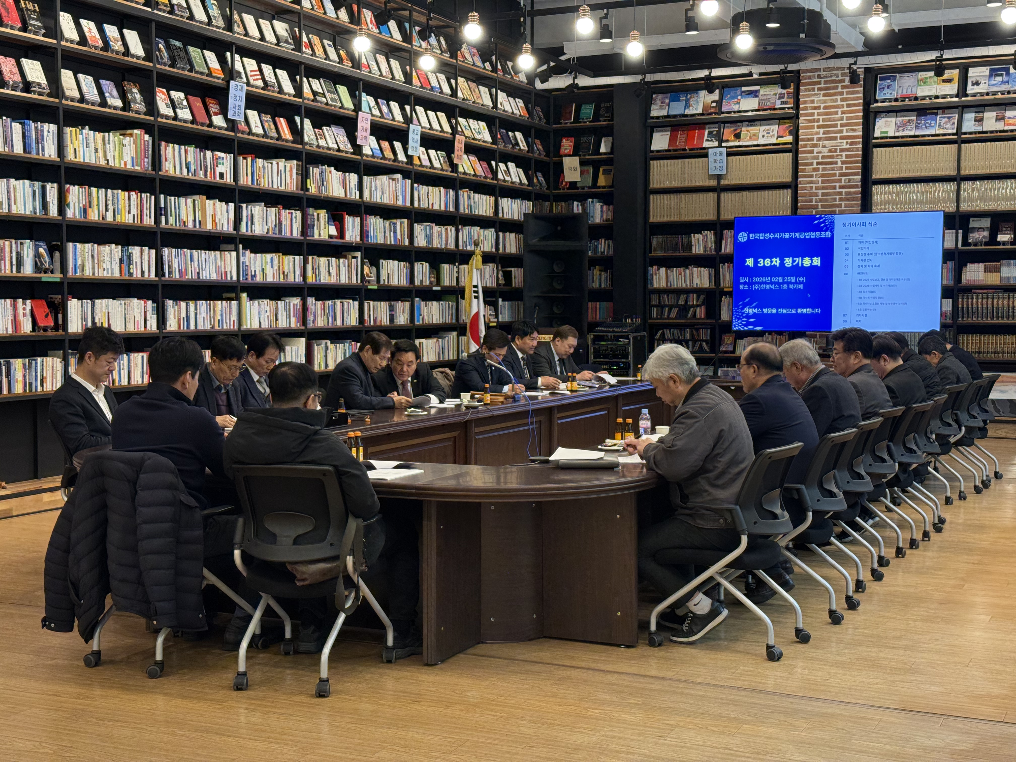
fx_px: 1409
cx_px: 508
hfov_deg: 39.7
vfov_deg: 30.3
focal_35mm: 48
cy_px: 381
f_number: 1.78
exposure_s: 1/60
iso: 80
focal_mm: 6.76
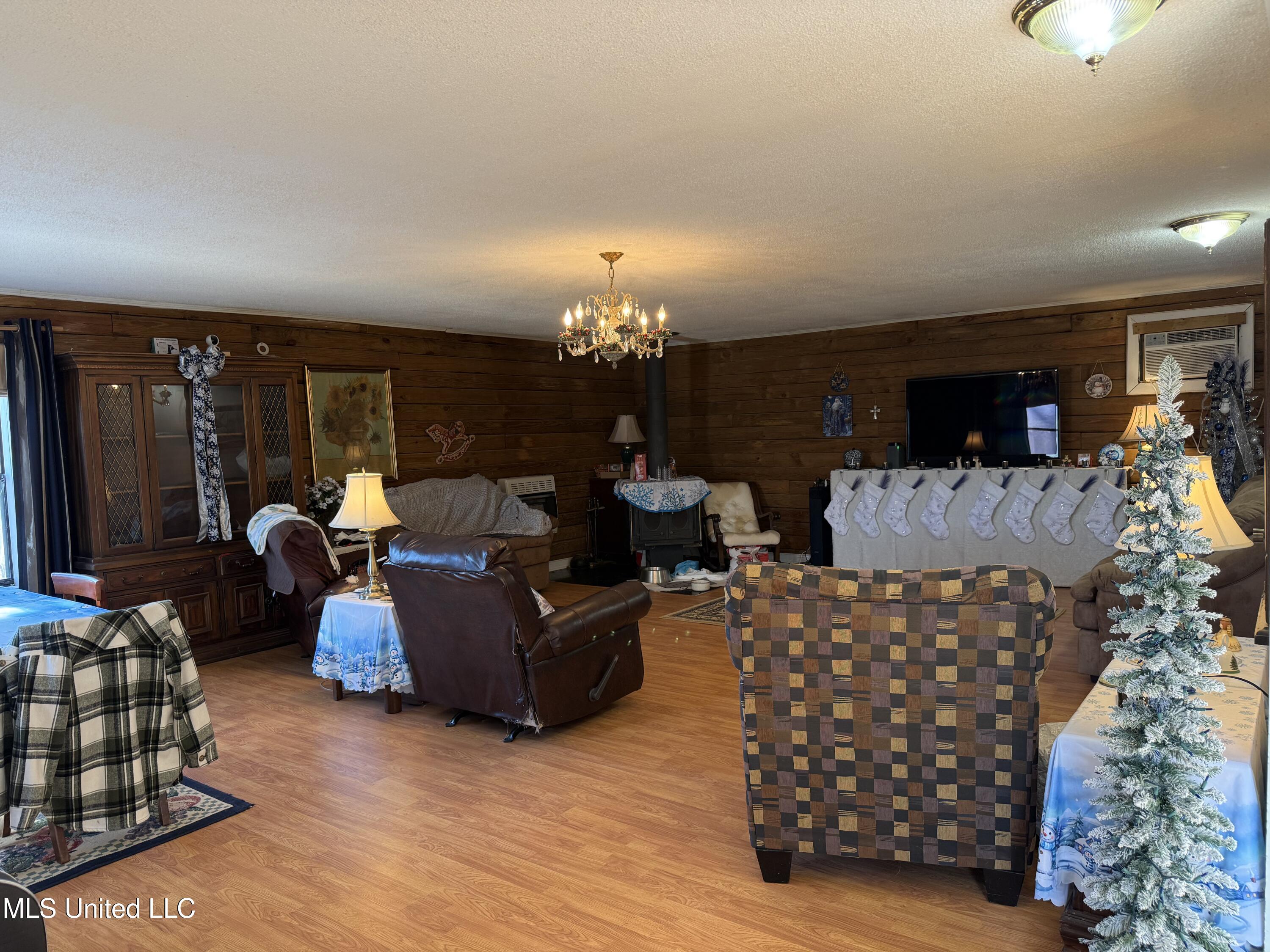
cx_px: 635
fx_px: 881
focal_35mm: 24
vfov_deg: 56.8
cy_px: 476
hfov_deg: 71.6
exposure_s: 1/60
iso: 100
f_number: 1.78
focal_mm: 6.76
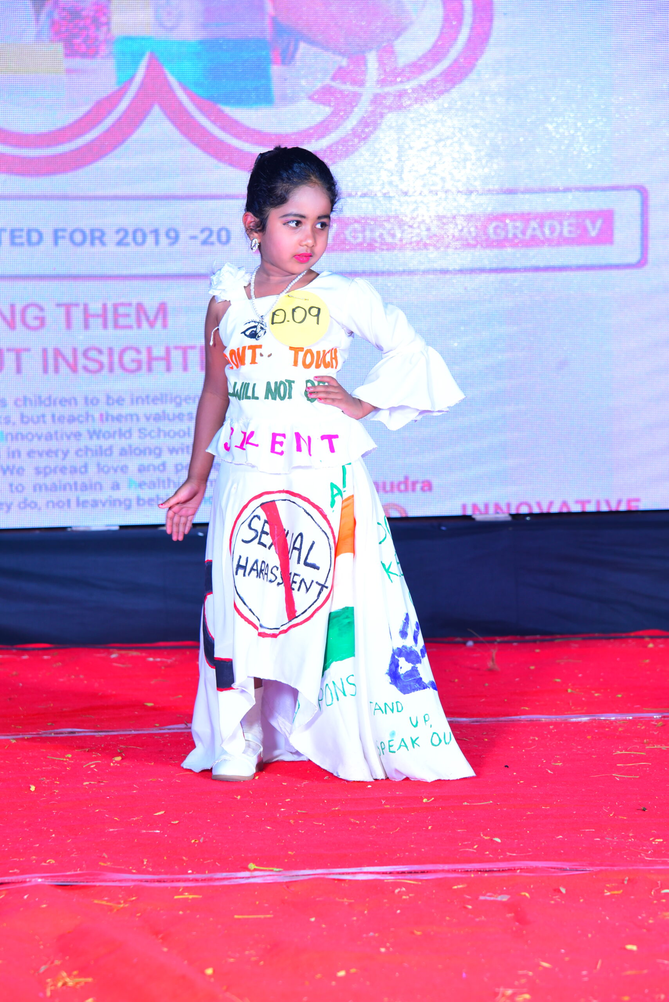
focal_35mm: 120
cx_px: 334
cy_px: 501
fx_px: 3342
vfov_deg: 17.1
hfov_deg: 11.4
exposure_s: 1/125
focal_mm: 120
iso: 640
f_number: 5.6
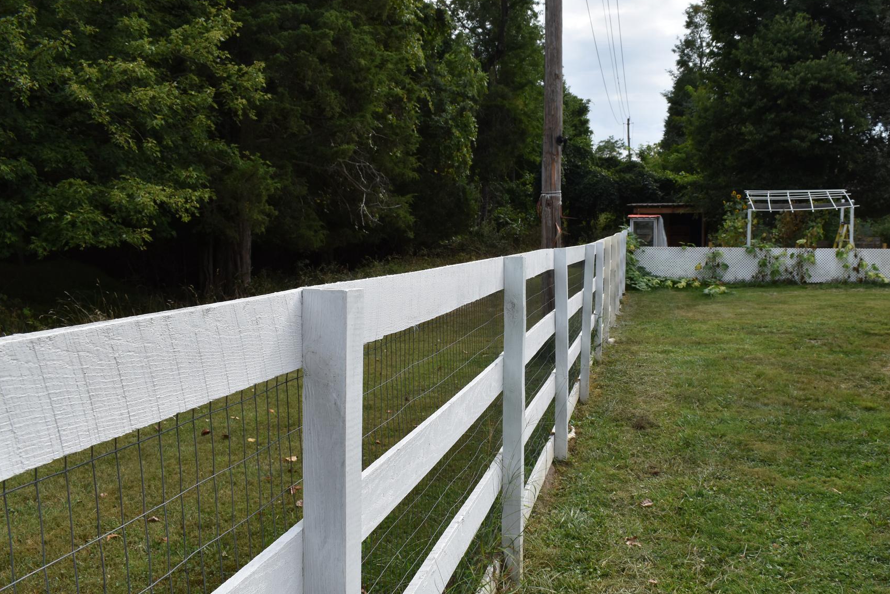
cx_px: 531
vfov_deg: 36.8
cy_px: 332
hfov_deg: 52.8
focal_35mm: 36
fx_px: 890
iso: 200
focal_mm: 20
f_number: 9
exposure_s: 1/320
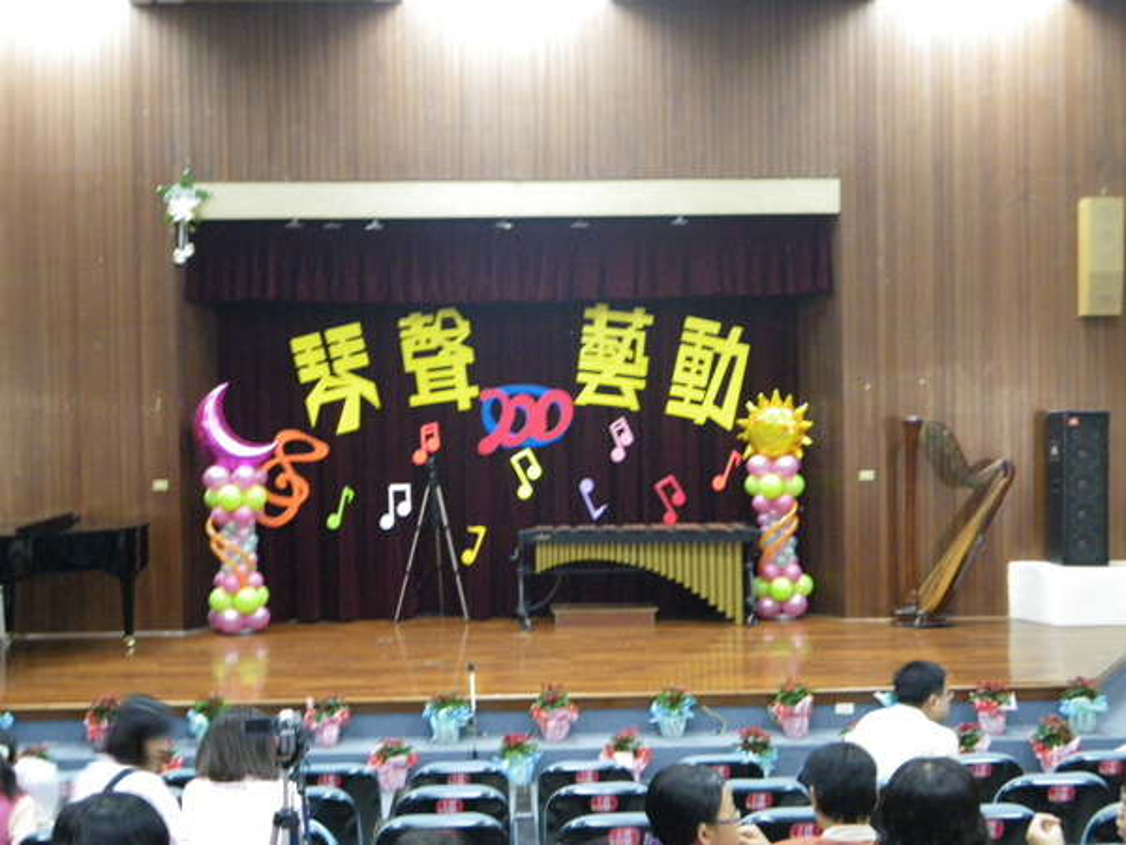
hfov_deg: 41.2
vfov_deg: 31.5
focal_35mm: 46
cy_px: 422
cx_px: 563
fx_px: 1496
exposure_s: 1/6
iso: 800
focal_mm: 8.2
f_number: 3.3
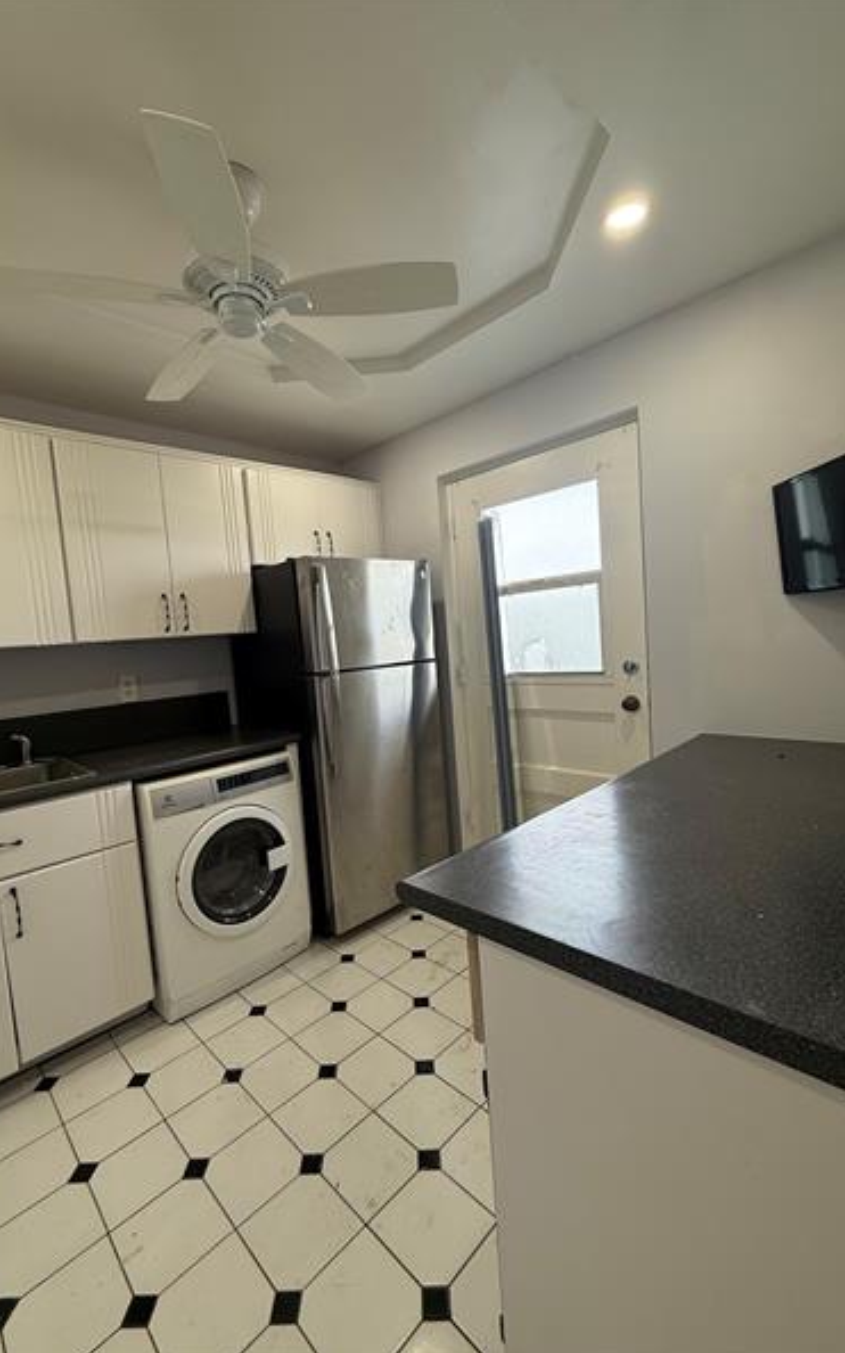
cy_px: 679
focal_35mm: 15
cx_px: 383
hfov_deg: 74.6
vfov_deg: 101.5
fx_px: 553
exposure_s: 1/120
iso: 80
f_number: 2.2
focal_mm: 2.22
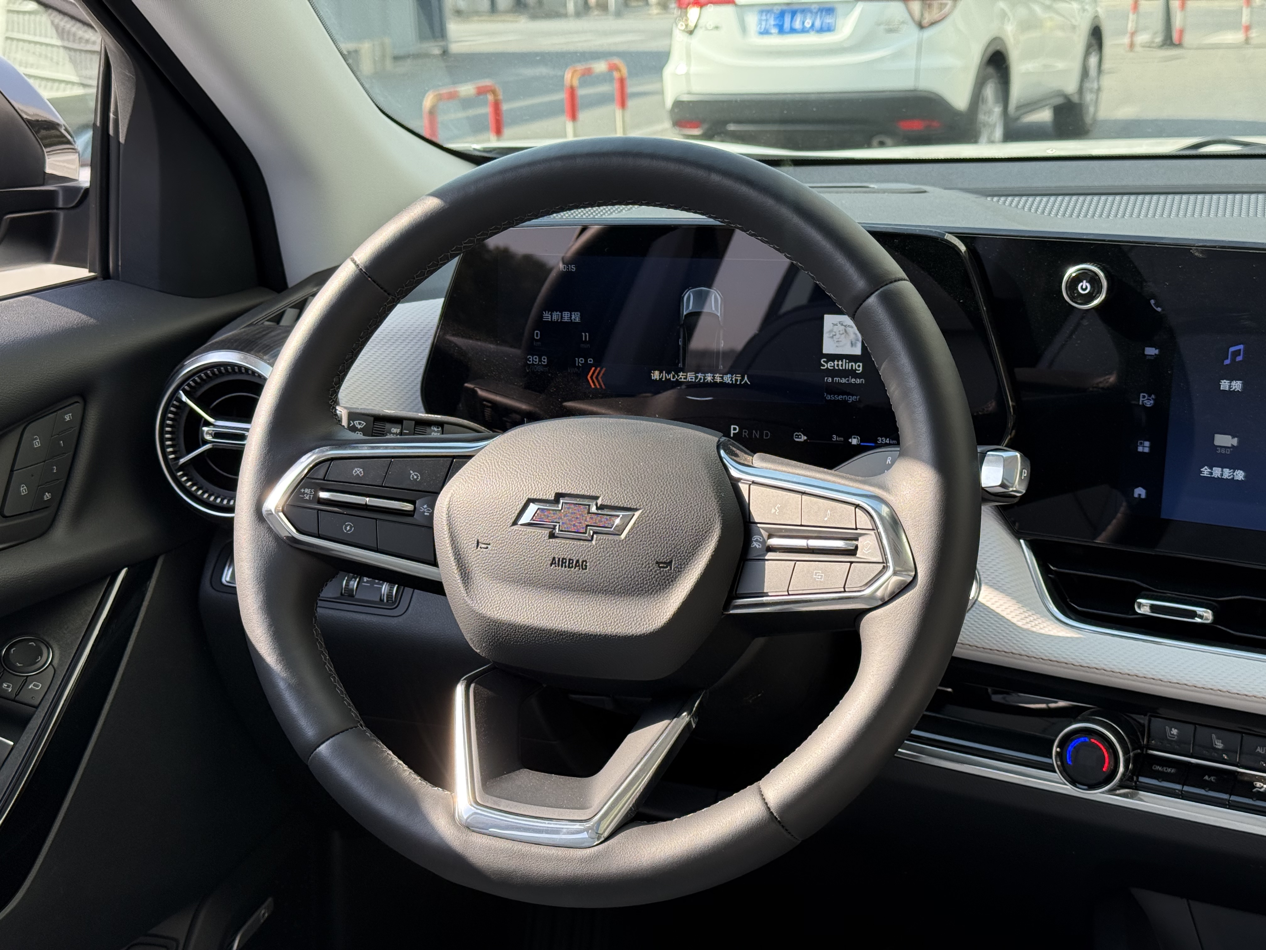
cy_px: 475
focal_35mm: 48
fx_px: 1755
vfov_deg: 30.3
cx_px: 633
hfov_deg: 39.7
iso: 80
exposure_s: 1/646
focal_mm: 6.76
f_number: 1.78
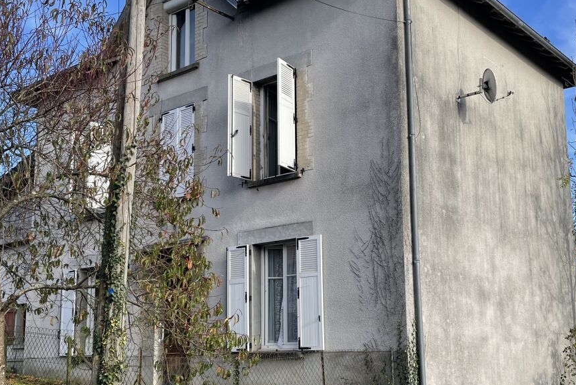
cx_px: 295
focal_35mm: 45
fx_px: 720
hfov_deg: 43.6
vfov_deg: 29.8
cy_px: 220
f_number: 1.6
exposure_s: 1/1473
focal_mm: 4.2
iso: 32
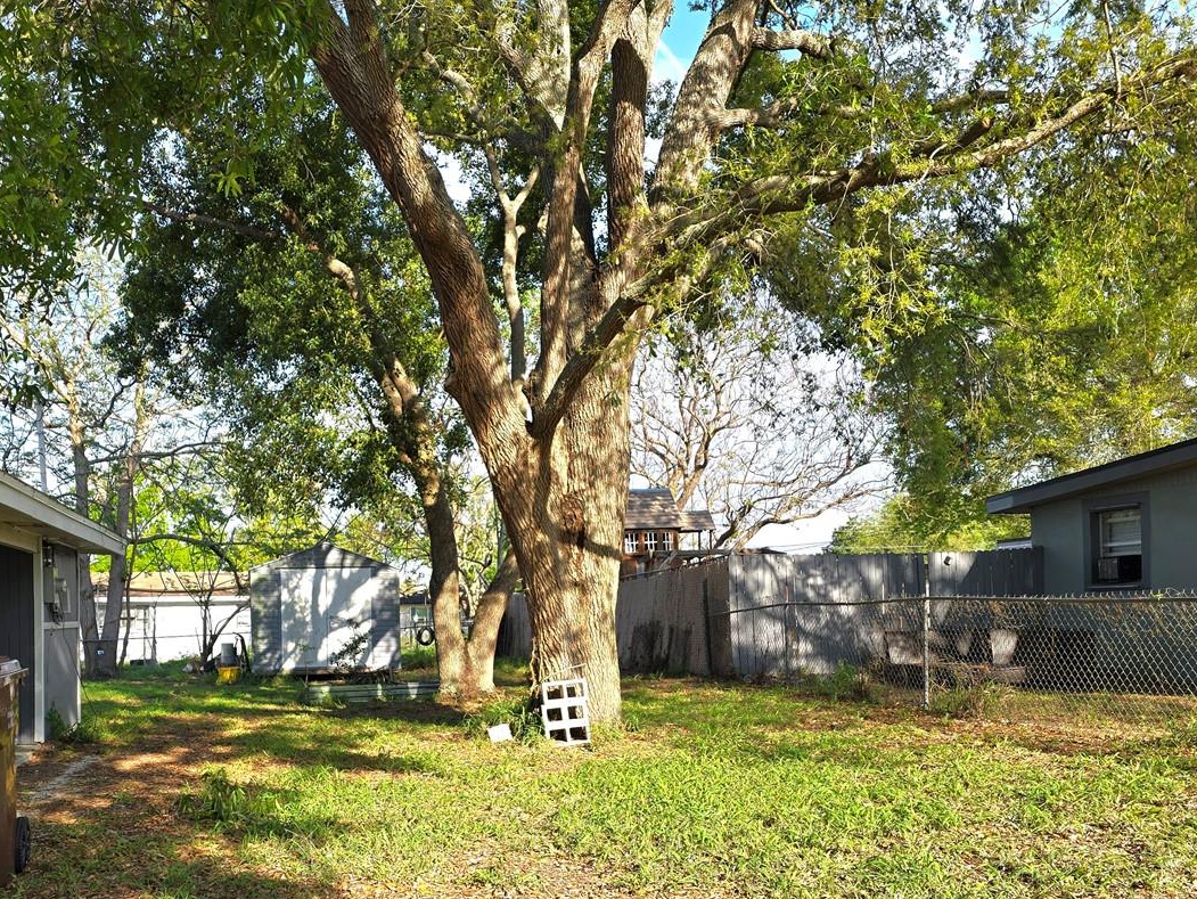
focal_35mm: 35
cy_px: 610
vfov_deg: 40.2
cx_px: 468
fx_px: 1211
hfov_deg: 52.2
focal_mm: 6.3
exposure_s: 1/286
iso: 12
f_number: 1.7
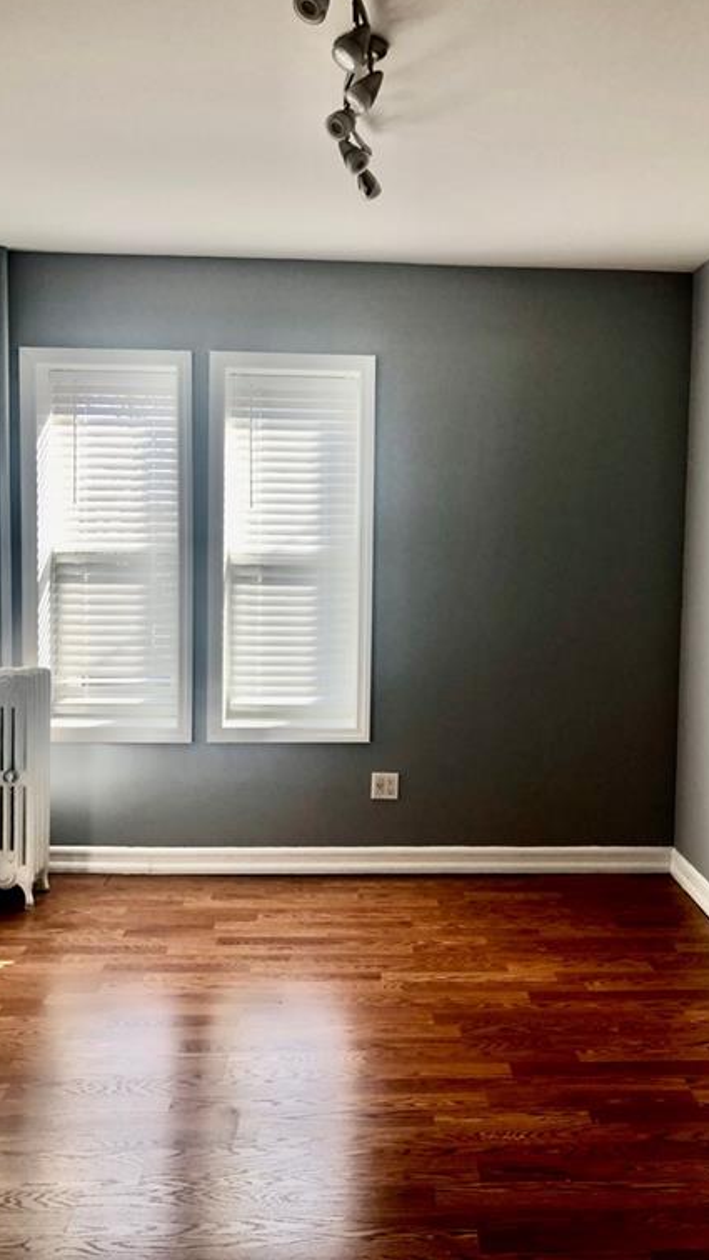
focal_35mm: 31
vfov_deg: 62.6
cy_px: 622
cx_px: 410
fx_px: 1037
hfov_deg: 37.7
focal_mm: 4
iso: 40
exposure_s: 1/120
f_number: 1.8
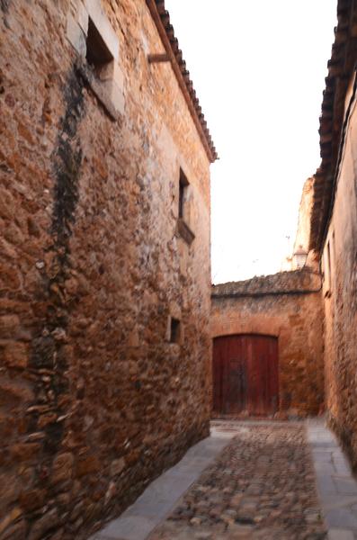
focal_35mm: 27
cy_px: 270
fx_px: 404
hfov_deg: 47.7
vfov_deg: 67.5
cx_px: 178
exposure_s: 1/3
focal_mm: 18
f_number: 5
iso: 800
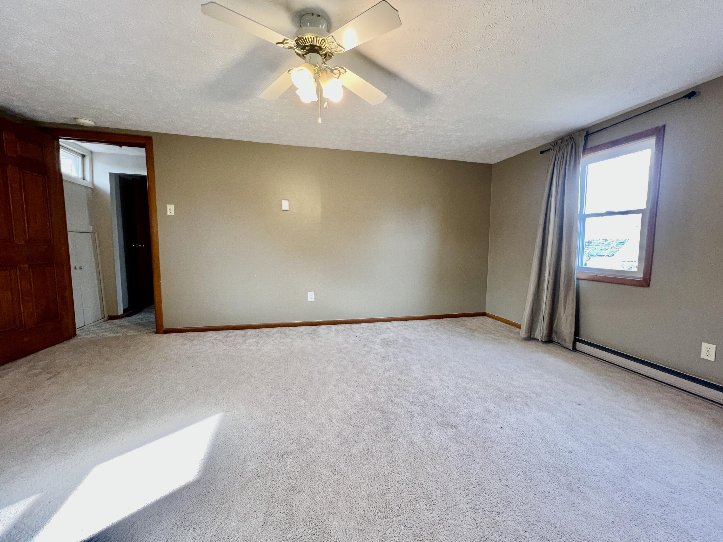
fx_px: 272
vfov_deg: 89.9
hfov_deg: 106.2
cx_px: 362
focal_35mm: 13
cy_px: 271
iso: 160
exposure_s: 1/60
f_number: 1.8
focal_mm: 1.57
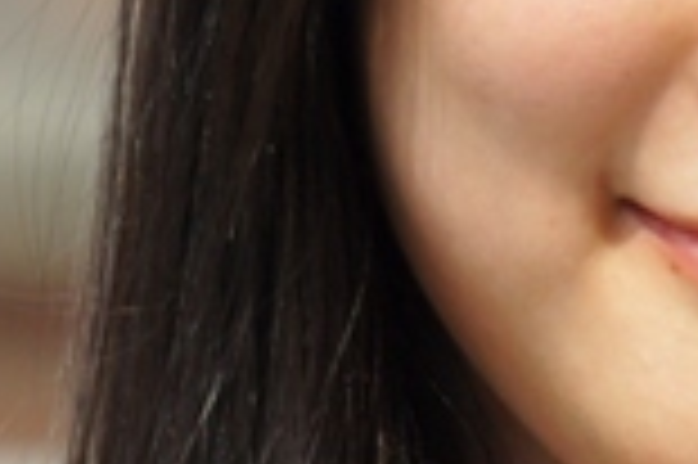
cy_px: 293
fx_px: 75168
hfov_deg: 0.5
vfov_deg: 0.4
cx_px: 450
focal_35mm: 3881
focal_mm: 500
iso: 250
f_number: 8
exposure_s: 1/500
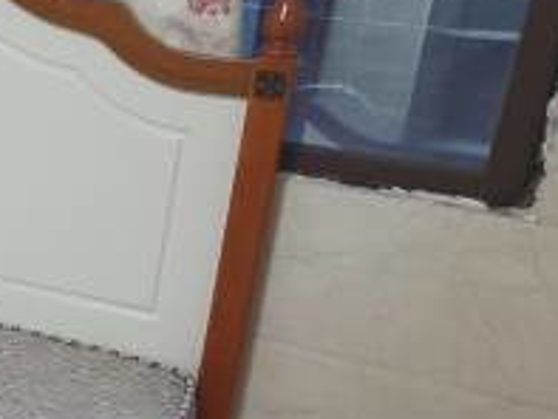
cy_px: 218
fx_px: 1113
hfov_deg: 21.6
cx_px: -360
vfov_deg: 21.3
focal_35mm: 69
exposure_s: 1/30
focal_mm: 2.26
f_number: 2.2
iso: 320
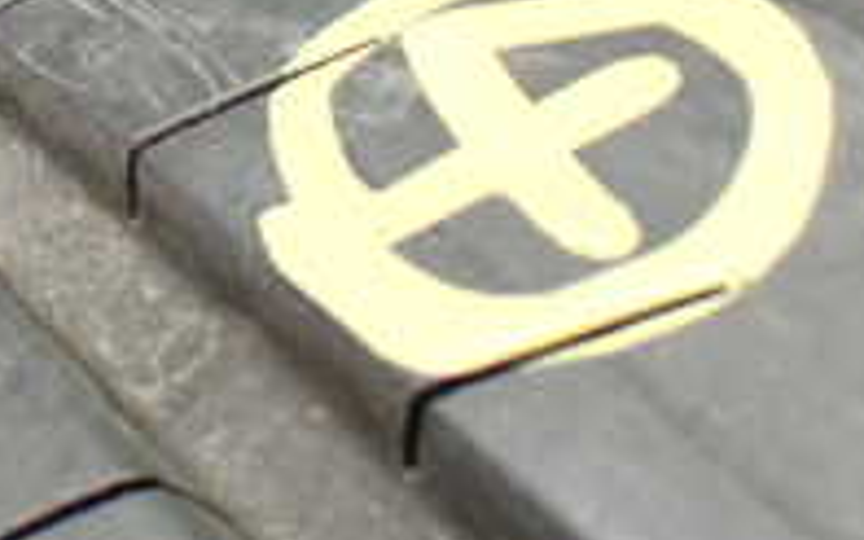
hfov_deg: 20.5
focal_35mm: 97
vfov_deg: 13.0
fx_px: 2283
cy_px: -162
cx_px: -70
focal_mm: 5.4
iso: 800
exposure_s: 1/125
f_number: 2.3
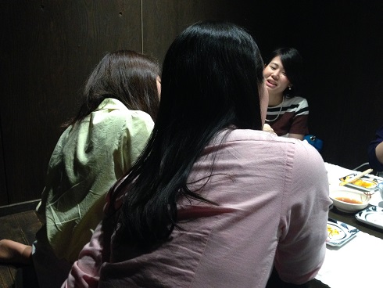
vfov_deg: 43.0
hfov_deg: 55.3
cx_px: 192
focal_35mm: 33
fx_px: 365
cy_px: 144
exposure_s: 1/17
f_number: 2.4
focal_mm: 4.12
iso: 400
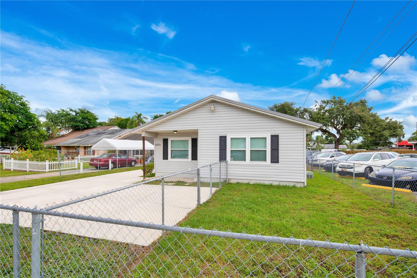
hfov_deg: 96.7
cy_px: 139
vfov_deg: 73.7
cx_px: 208
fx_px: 185
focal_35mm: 16
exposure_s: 1/125
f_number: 9
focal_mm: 16
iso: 100
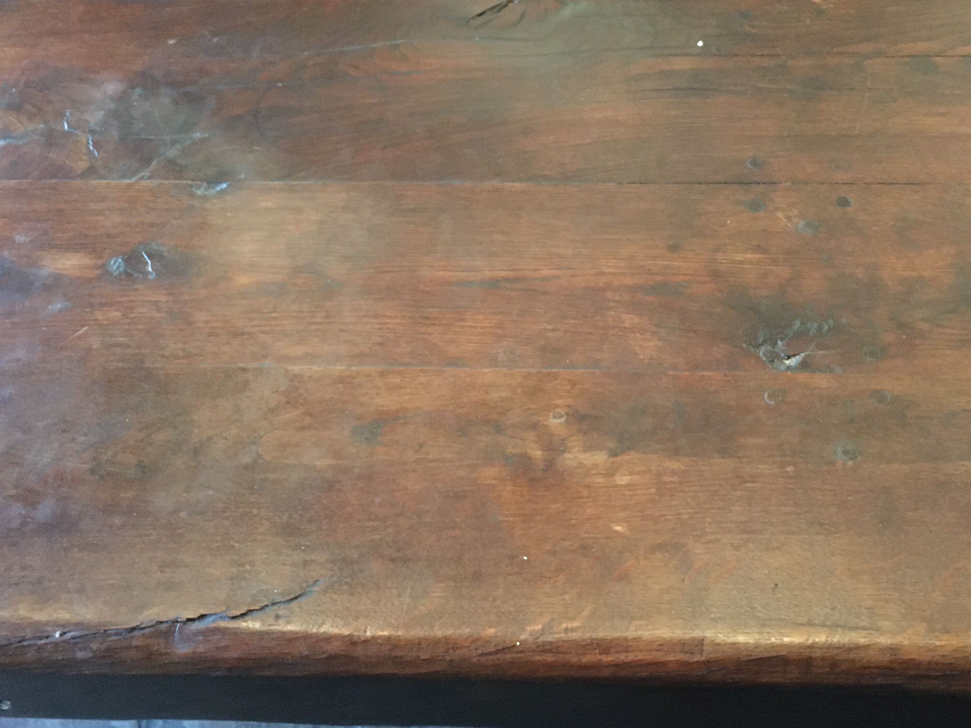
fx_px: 1150
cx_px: 537
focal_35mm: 41
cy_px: 266
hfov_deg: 45.7
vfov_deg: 34.9
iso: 640
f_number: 2.2
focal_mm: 4.15
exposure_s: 1/17
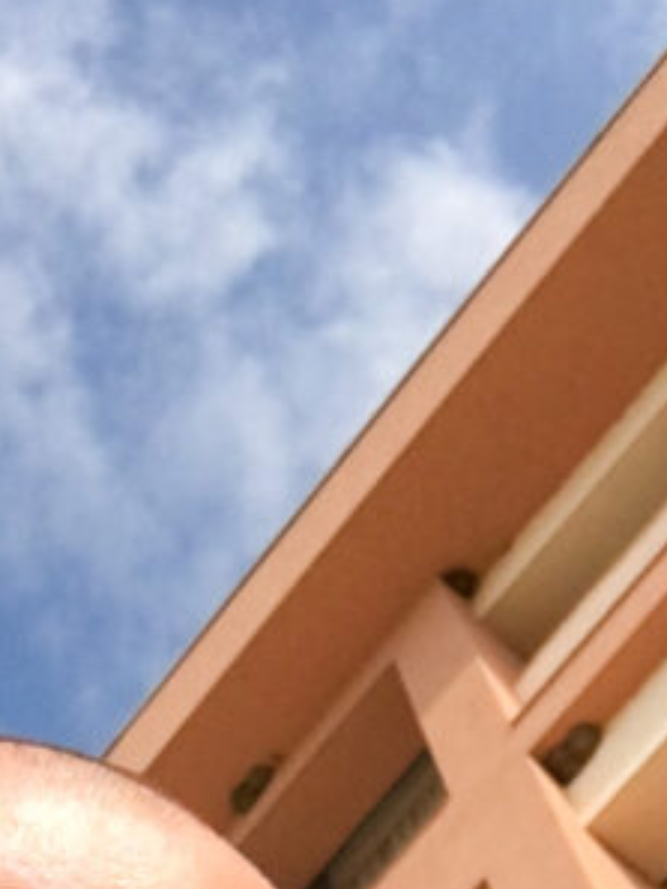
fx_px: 2747
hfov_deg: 13.7
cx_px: 18
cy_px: 1281
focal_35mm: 107
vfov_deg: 16.9
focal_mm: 2.65
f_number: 2.2
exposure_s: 1/1900
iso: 32
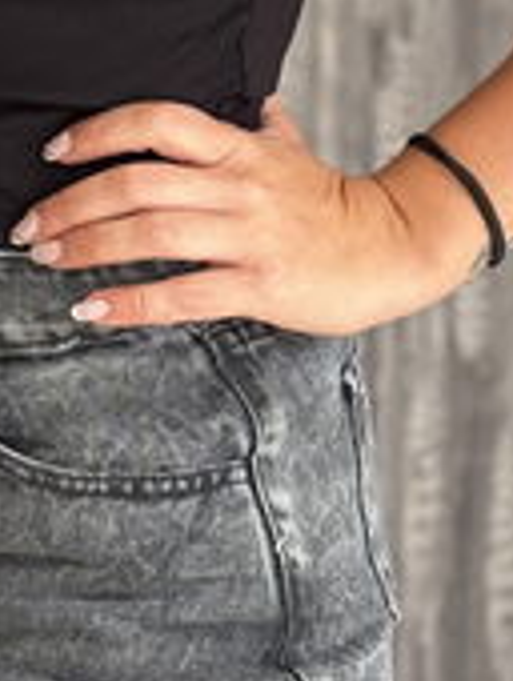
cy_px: 70
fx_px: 3213
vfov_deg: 12.0
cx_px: 56
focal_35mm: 163
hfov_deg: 9.1
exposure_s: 1/158
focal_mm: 5.96
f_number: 1.6
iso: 50
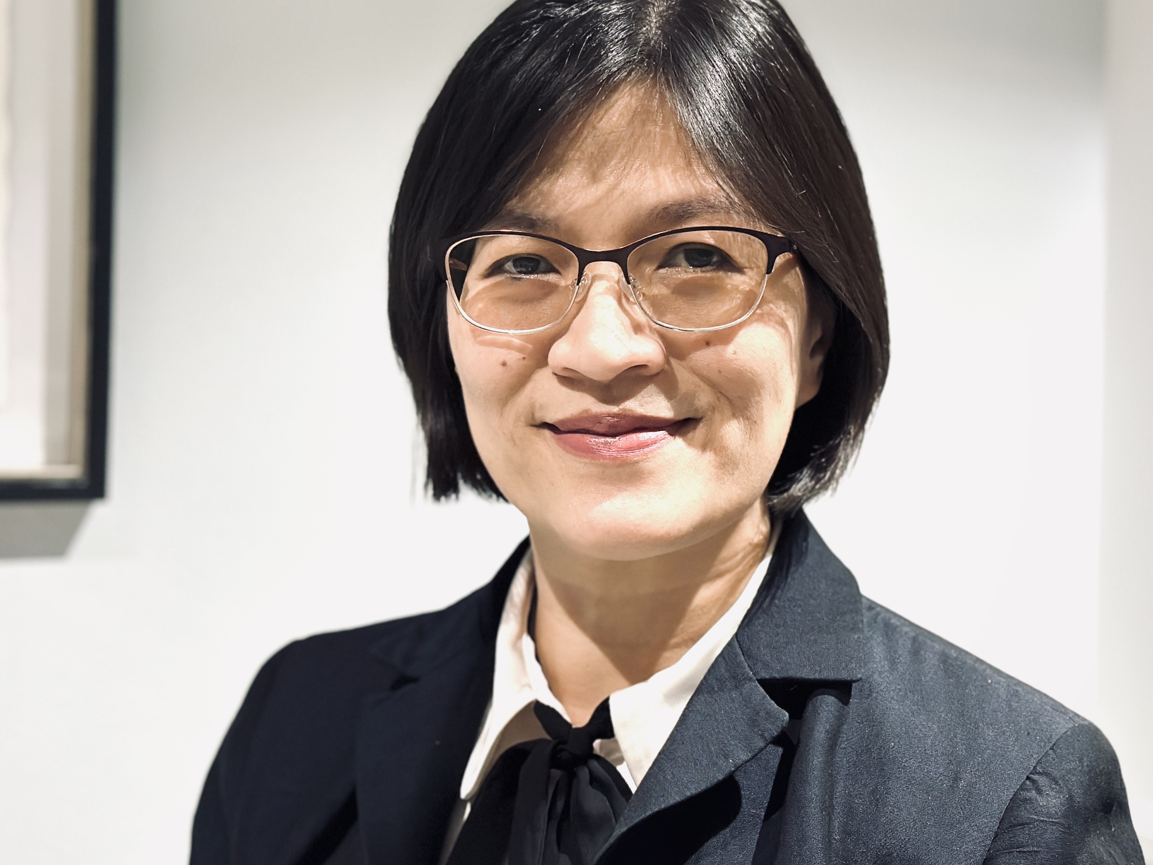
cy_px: 407
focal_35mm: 72
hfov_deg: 27.0
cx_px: 509
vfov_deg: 20.4
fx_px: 2398
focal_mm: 6.86
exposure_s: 1/40
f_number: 1.78
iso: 250
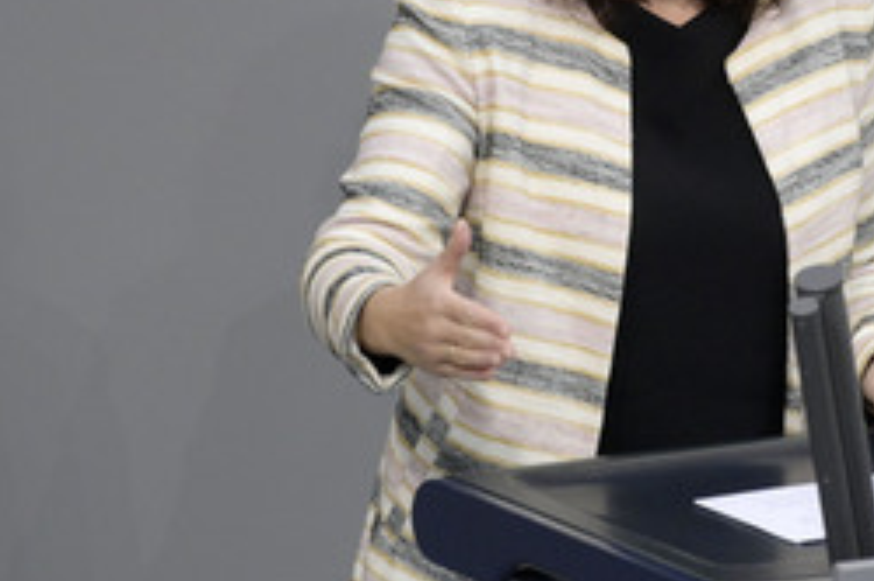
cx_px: 729
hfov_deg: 2.9
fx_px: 17481
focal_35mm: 721
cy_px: 136
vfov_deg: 1.9
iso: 8000
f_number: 6.3
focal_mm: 400
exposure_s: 1/320
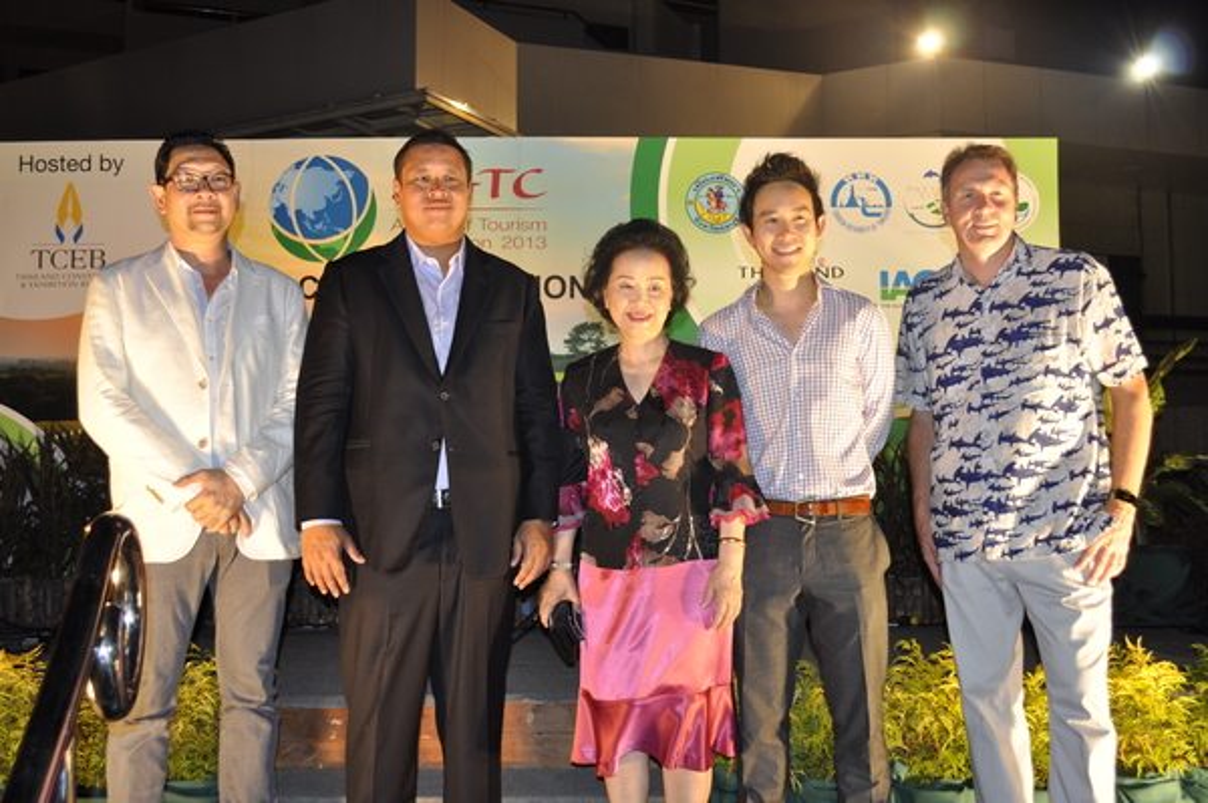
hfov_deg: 53.2
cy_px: 402
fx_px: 1207
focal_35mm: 36
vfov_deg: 36.8
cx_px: 604
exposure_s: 1/30
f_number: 4
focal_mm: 24
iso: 560
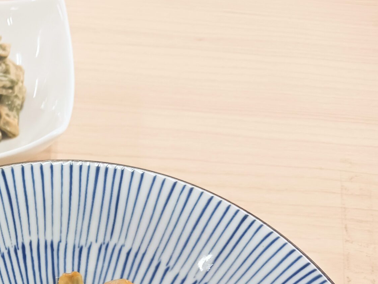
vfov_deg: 22.5
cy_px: 320
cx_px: -44
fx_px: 666
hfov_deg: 28.6
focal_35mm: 61
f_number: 1.8
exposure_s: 1/60
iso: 320
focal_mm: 4
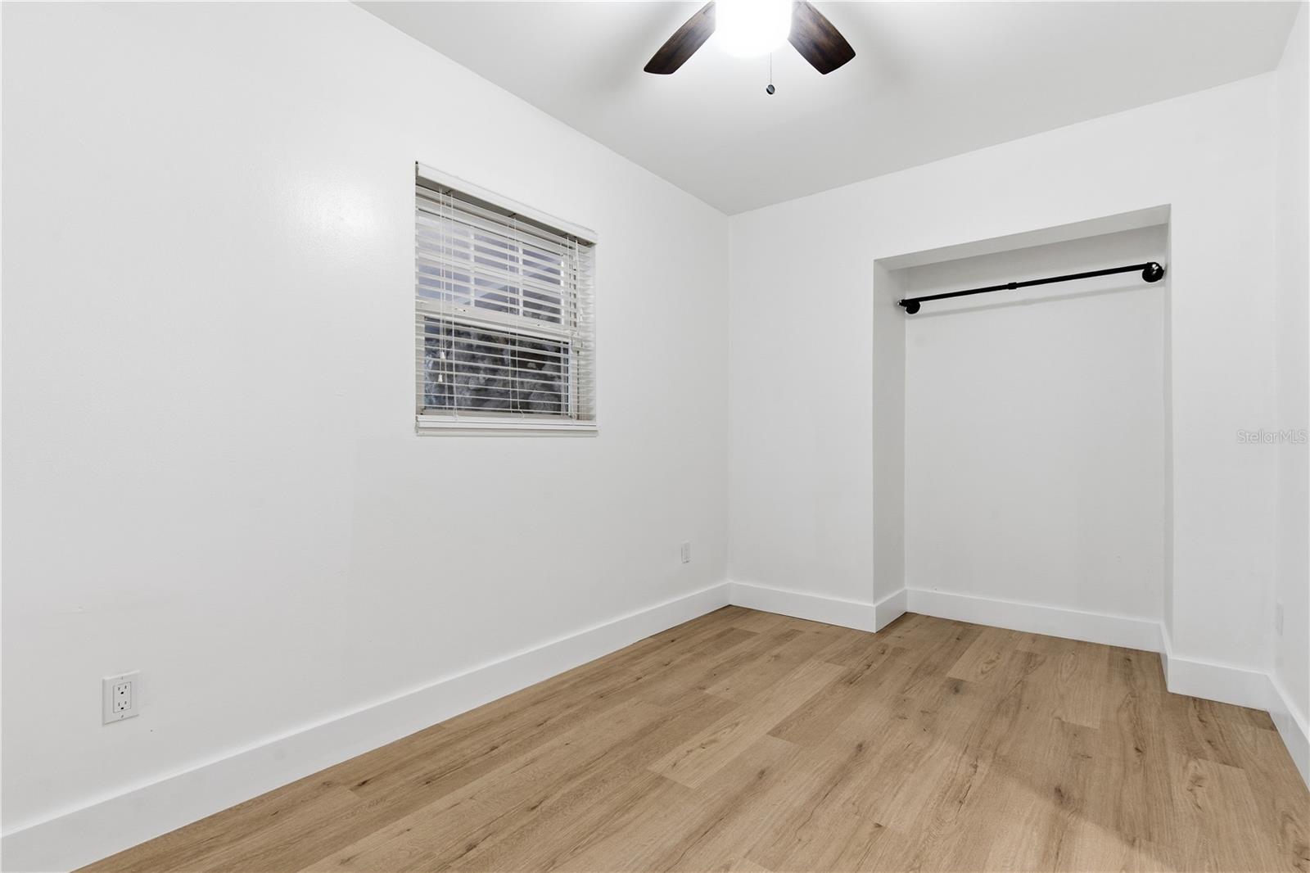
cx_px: 655
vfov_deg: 73.7
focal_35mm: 16
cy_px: 436
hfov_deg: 96.7
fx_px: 582
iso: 250
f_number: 9
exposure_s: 1/20
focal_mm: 16
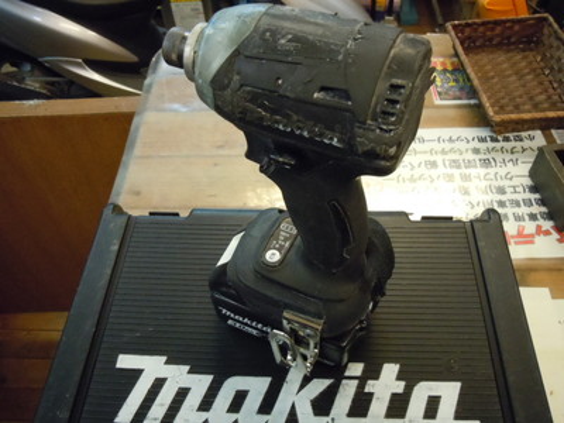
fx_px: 538
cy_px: 212
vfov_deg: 42.9
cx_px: 282
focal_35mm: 33
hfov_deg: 55.4
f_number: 4
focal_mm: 5.9
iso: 800
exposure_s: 1/60
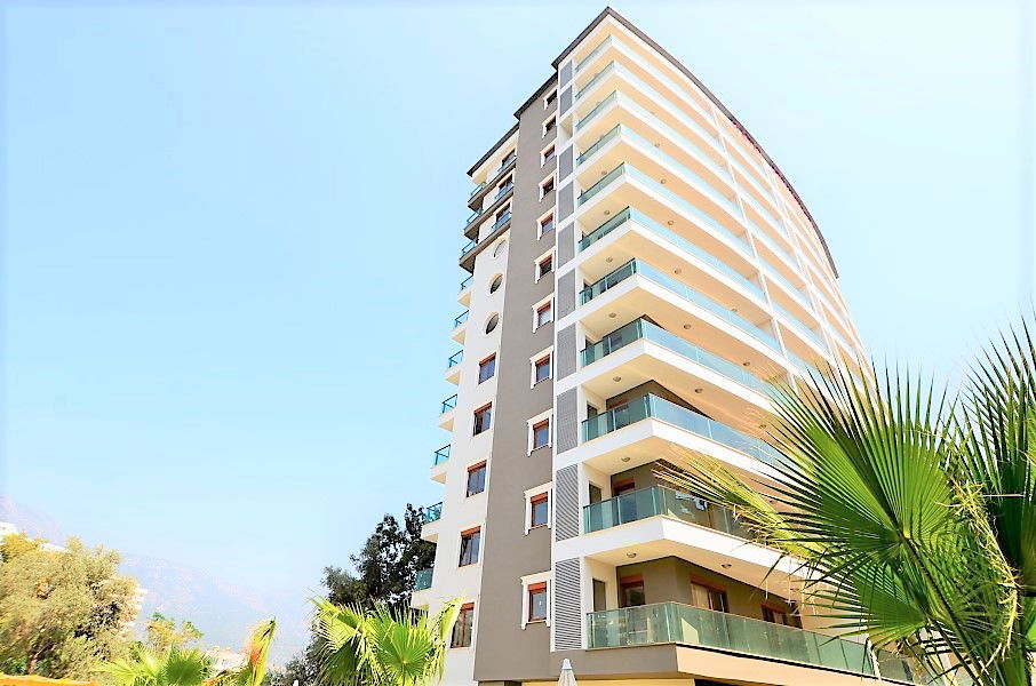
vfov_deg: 67.1
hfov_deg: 90.1
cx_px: 518
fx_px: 517
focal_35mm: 18
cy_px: 343
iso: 100
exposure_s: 1/160
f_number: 9
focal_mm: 12
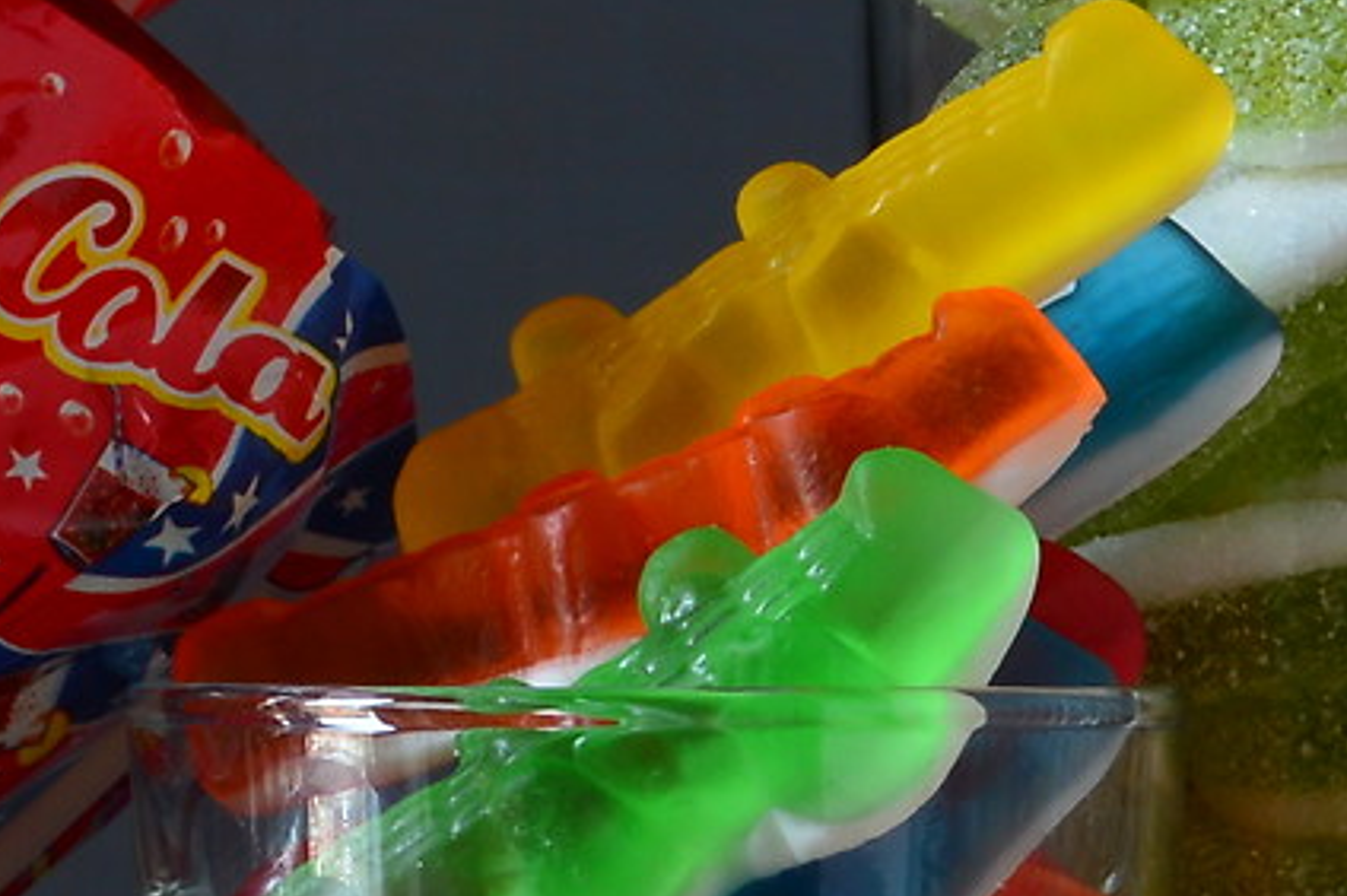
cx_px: 1353
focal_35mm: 467
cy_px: -224
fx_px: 17453
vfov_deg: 2.9
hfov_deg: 4.4
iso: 100
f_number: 18
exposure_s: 4
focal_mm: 55
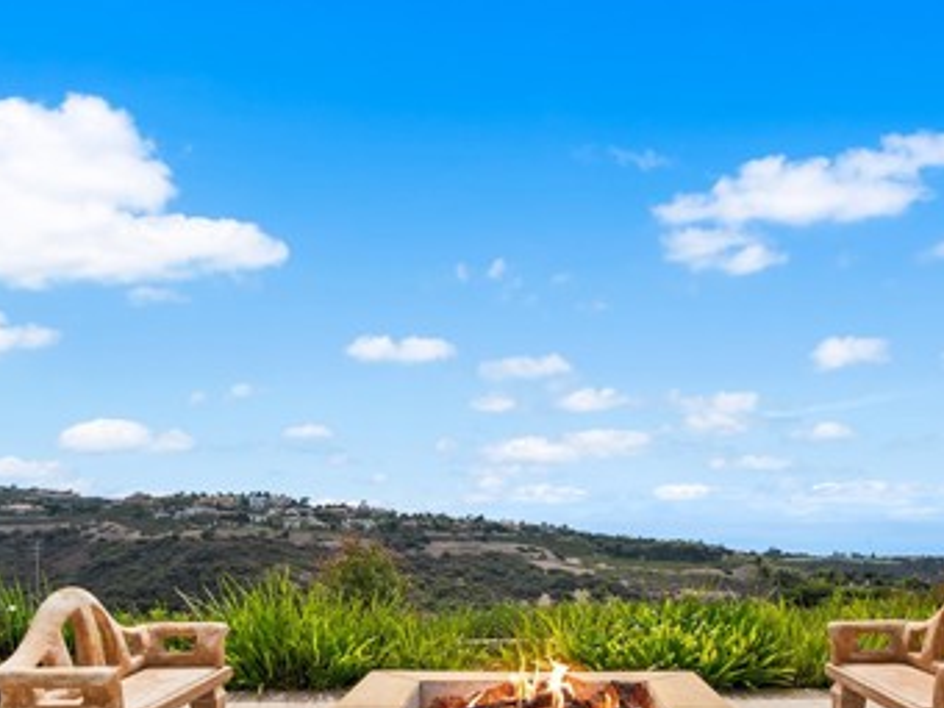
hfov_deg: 61.3
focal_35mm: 29
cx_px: 547
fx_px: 791
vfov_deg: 46.4
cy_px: 537
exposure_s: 1/500
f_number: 8
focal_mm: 16
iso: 100
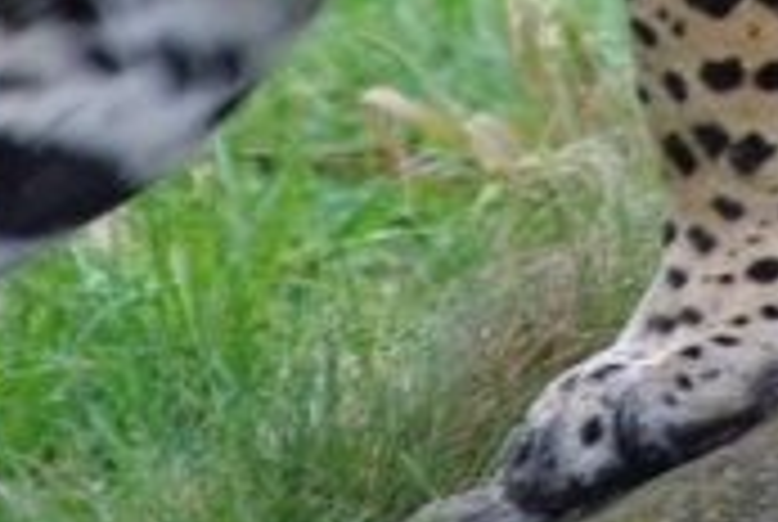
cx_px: 580
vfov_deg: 0.7
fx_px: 45093
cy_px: -382
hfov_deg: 1.0
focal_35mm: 2083
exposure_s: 1/125
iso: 800
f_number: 5.8
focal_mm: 300
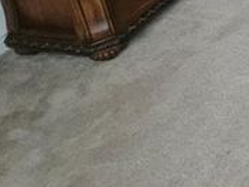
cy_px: -136
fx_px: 374
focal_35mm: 52
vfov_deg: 20.8
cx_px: 490
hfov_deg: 19.8
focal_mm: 1.7
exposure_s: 1/60
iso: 250
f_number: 2.2
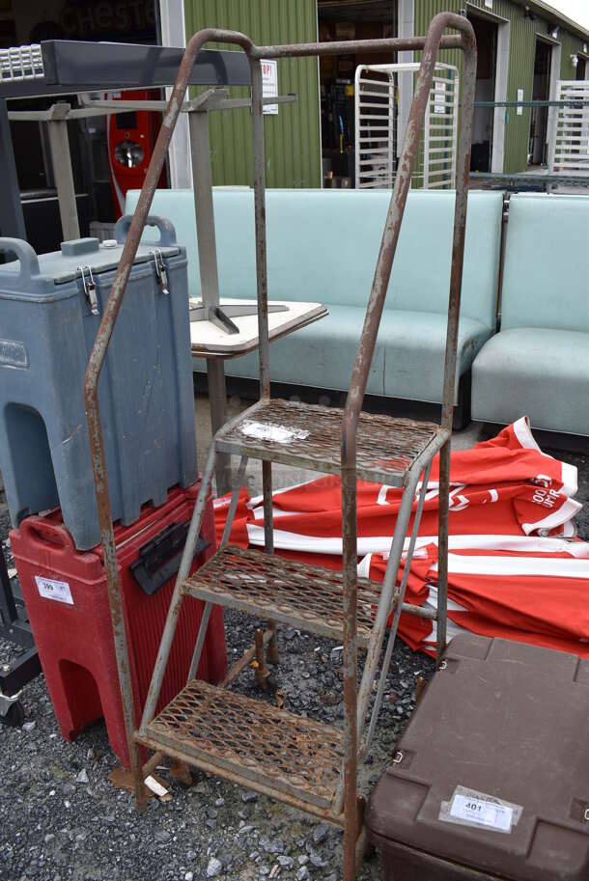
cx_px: 294
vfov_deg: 59.5
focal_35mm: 32
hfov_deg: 41.8
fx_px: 772
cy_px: 440
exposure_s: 1/320
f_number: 7.1
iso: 200
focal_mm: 21
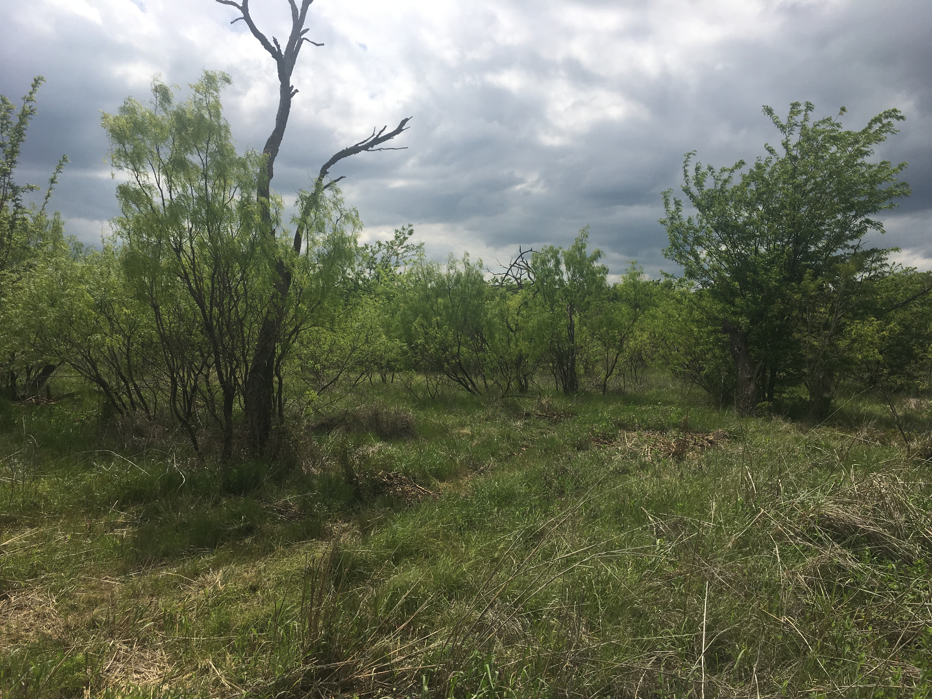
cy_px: 350
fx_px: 781
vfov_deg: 48.2
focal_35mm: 29
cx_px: 466
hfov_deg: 61.7
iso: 25
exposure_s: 1/3846
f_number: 2.2
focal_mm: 4.15
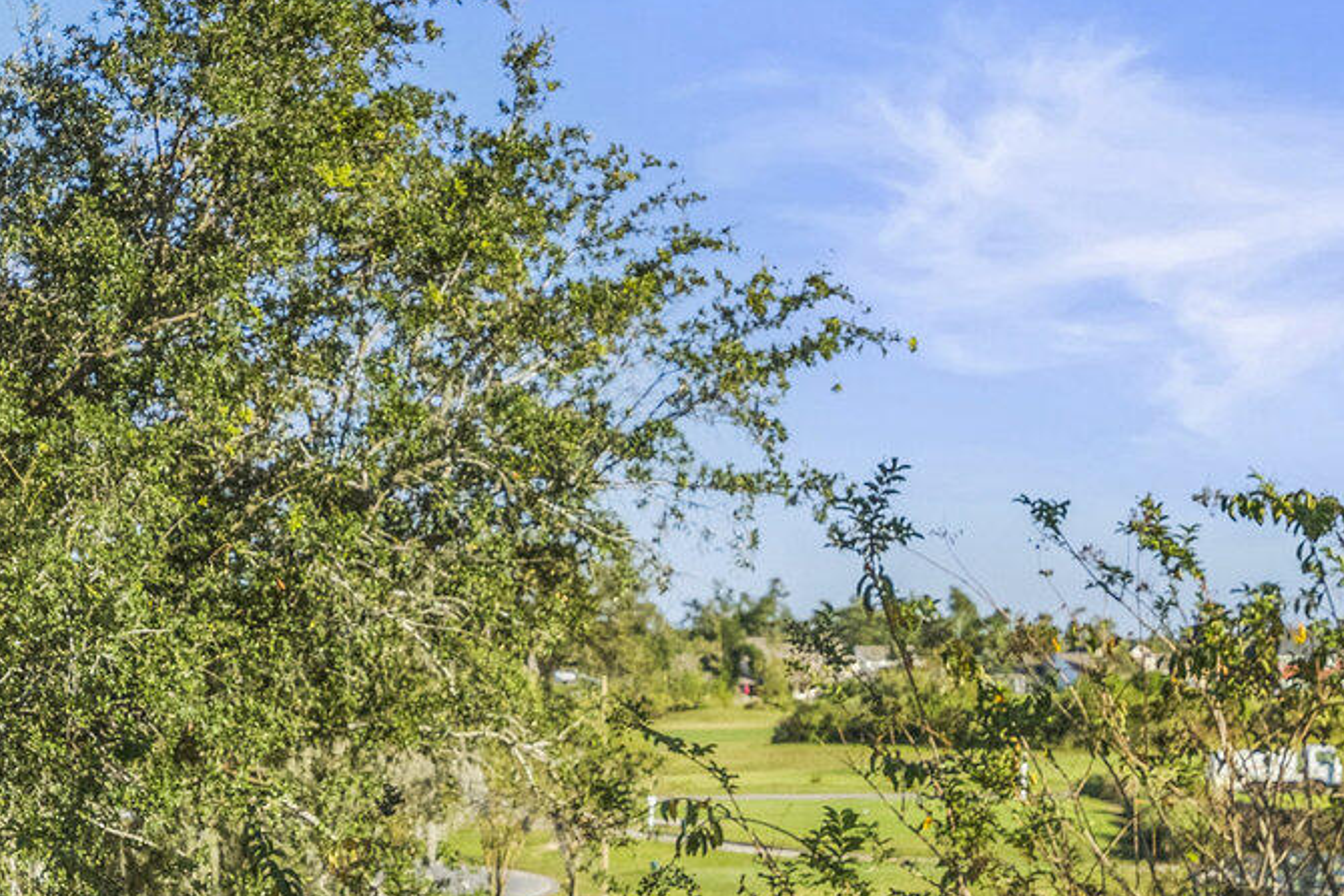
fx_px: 4107
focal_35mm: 110
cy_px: 687
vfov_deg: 12.4
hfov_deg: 18.5
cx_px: 365
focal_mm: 24
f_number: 4
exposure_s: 1/1250
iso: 500
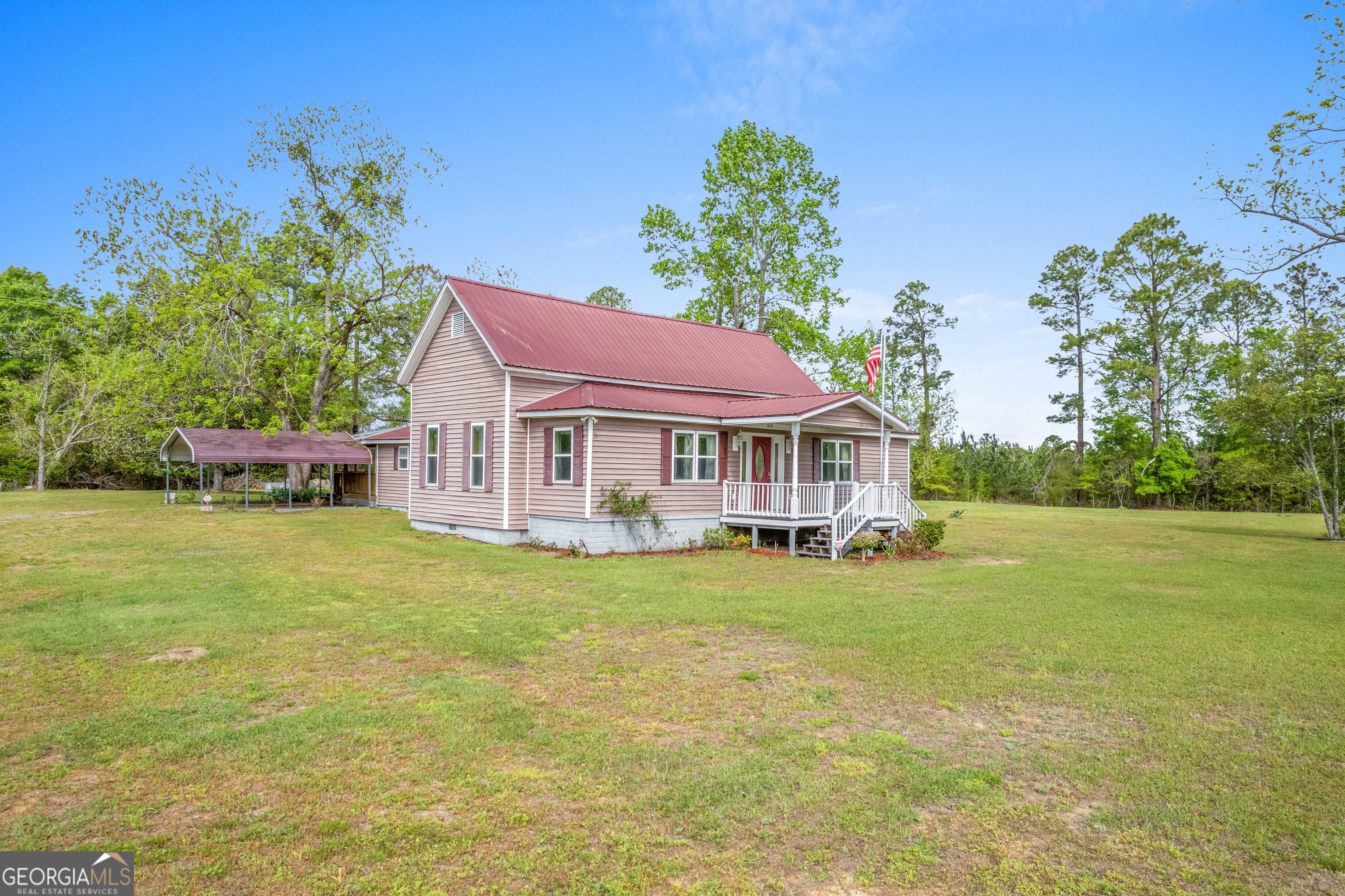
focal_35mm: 22
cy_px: 448
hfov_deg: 78.6
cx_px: 672
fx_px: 822
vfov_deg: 57.2
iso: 100
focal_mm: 8.38
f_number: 2.8
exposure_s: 1/1250
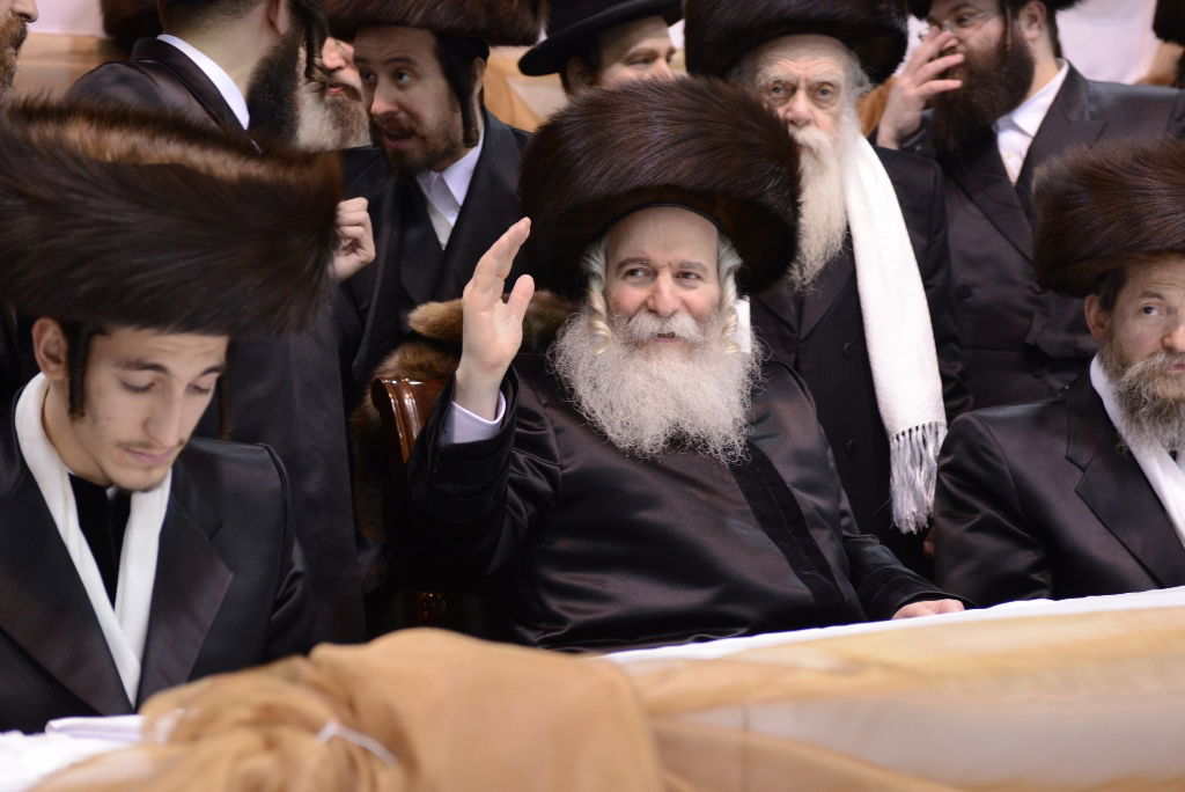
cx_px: 592
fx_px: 2305
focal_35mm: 70
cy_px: 396
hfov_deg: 28.8
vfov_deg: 19.5
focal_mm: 70
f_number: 5
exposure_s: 1/125
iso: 1600
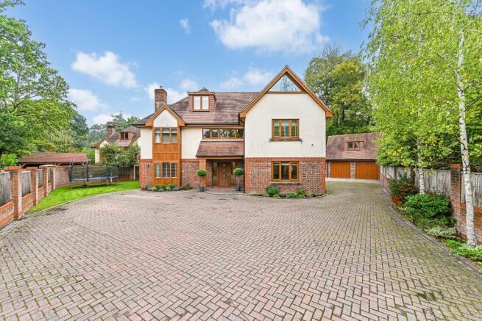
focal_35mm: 14
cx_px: 241
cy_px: 160
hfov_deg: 104.2
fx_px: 187
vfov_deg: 81.2
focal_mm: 14
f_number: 9
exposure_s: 1/30
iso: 250
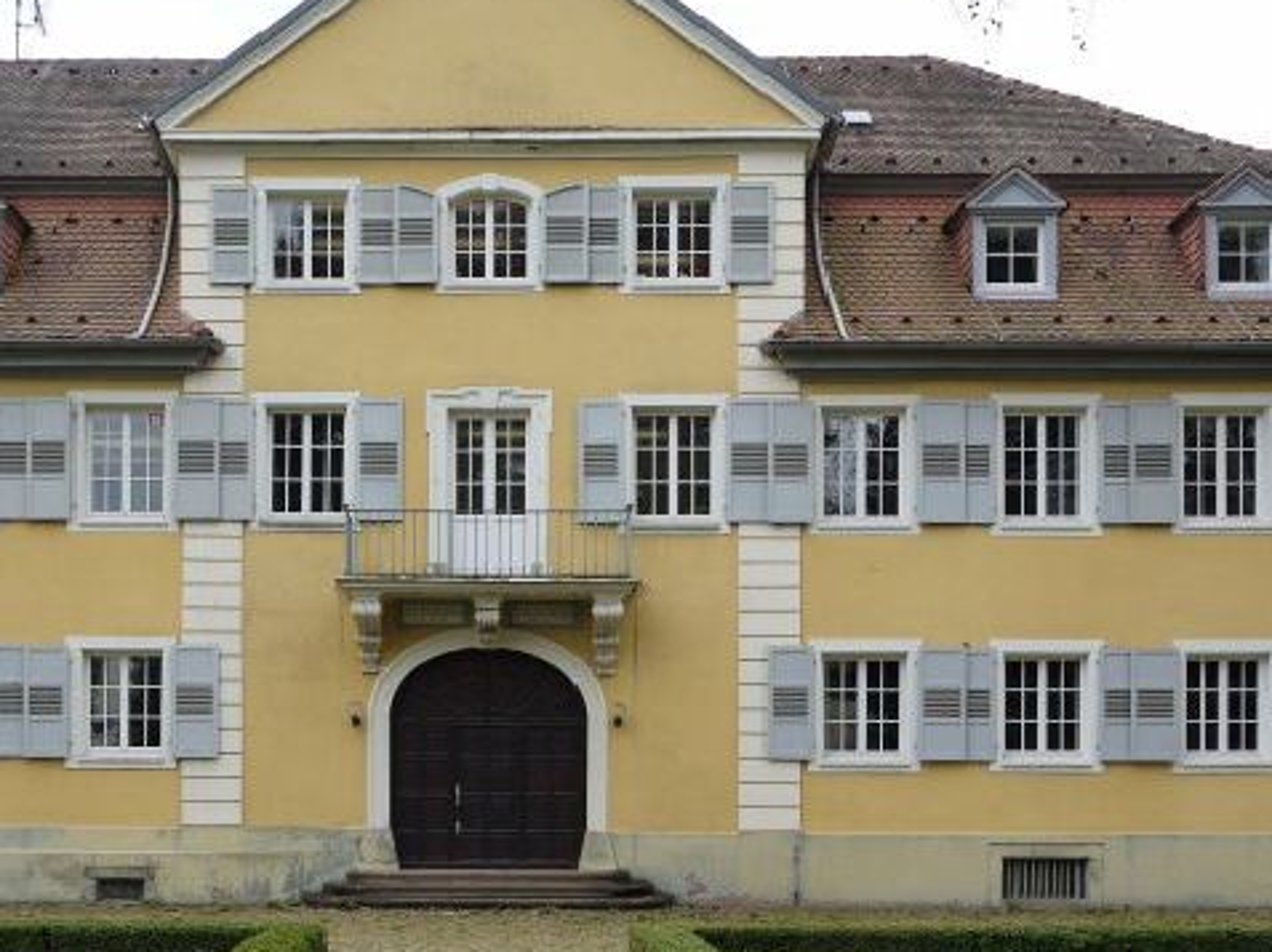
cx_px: 512
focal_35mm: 47
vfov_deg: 30.8
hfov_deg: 40.3
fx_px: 1726
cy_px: 461
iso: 100
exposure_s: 1/250
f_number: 5
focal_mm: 14
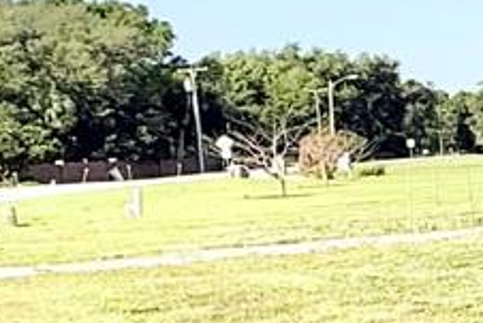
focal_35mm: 103
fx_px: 1383
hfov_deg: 13.7
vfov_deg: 13.3
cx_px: 1184
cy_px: 167
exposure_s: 1/2237
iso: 50
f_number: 2.2
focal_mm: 2.22
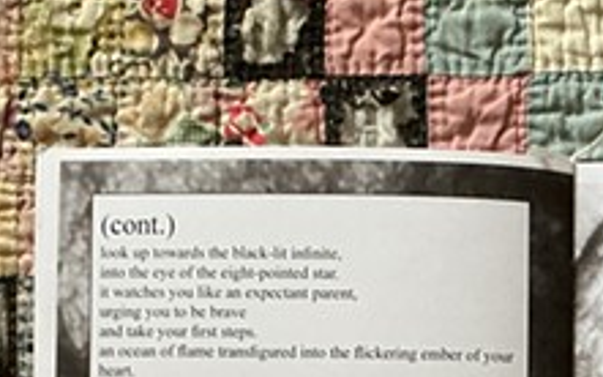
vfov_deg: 13.7
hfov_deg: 22.7
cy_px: 582
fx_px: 1462
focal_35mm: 89
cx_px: 551
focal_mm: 3
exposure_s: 1/30
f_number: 1.8
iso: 500
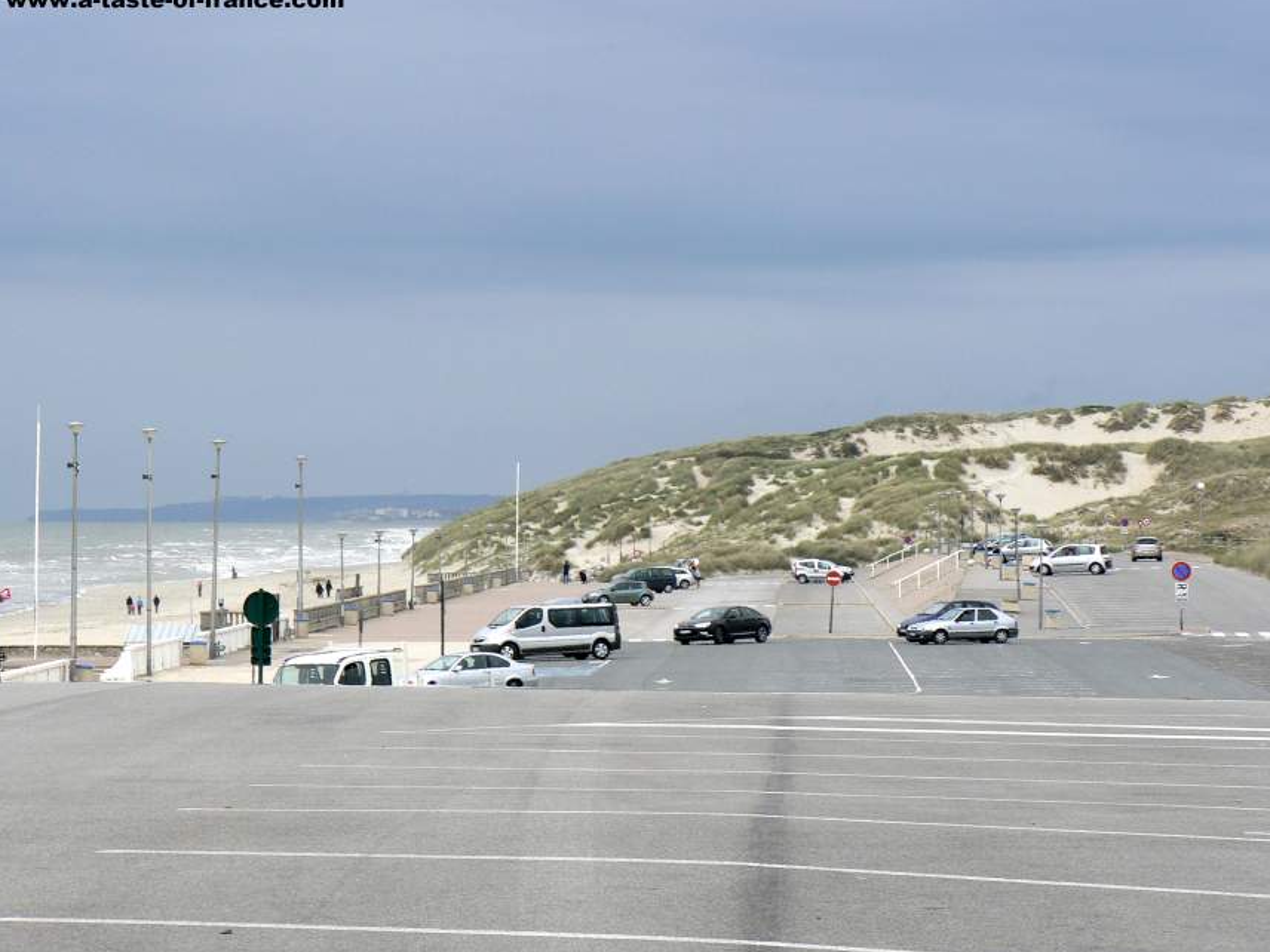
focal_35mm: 184
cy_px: 469
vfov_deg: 8.1
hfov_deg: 10.7
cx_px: 656
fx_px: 6751
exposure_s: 1/400
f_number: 7.1
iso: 80
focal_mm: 29.1
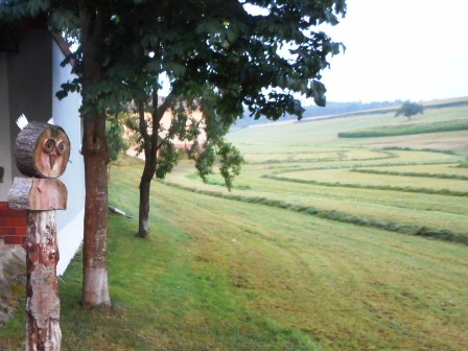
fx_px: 338
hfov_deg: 69.4
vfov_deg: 54.9
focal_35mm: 25
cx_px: 234
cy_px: 176
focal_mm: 4.5
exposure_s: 1/30
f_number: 3.7
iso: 320
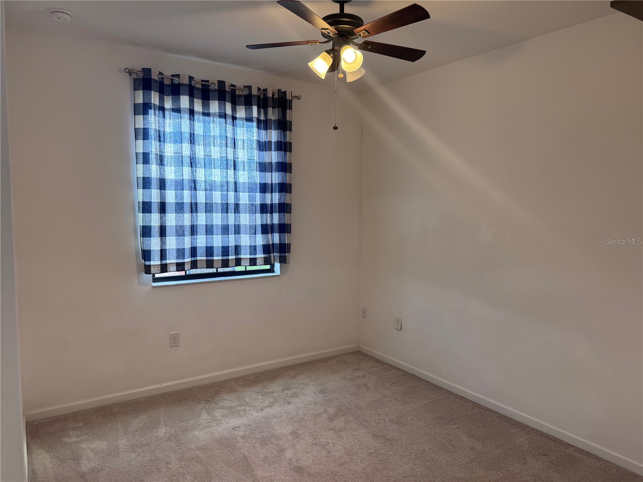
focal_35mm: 24
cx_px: 322
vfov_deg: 56.8
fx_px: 446
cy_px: 241
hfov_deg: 71.6
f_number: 1.78
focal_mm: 6.76
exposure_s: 1/120
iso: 125
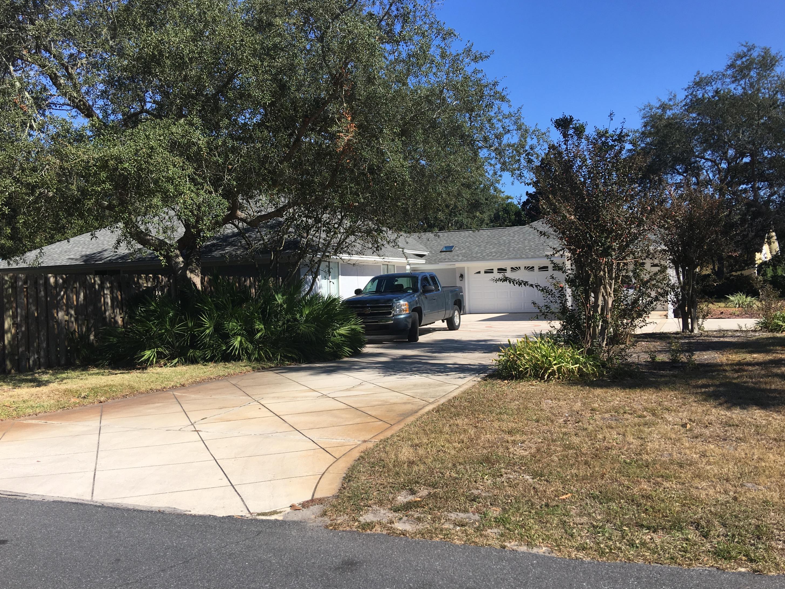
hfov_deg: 60.0
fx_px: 680
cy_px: 290
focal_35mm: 30
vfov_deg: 46.8
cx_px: 384
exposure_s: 1/1479
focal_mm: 4.15
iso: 25
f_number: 2.2
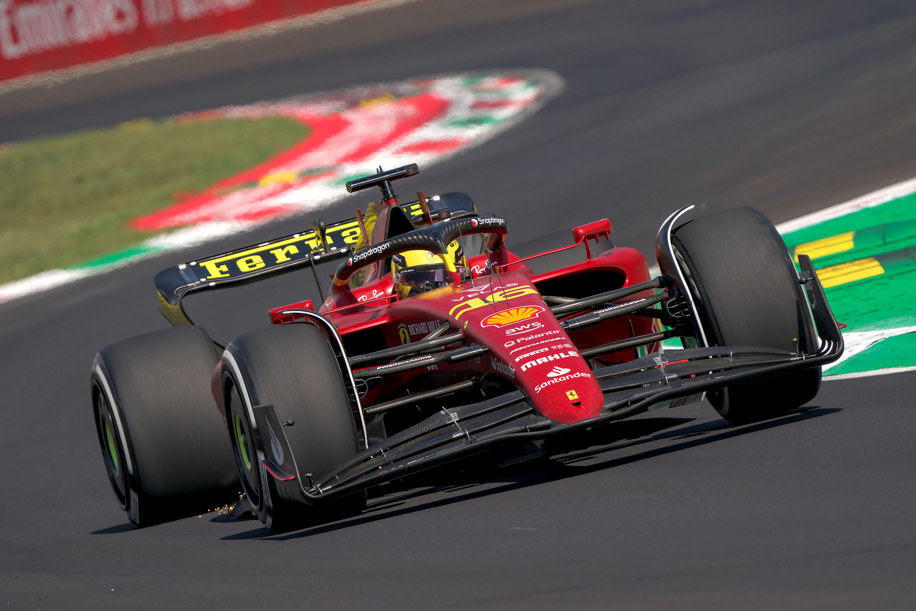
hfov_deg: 3.6
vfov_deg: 2.4
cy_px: 306
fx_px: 14375
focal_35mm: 565
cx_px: 458
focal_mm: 565
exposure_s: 1/2000
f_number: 8
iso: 640
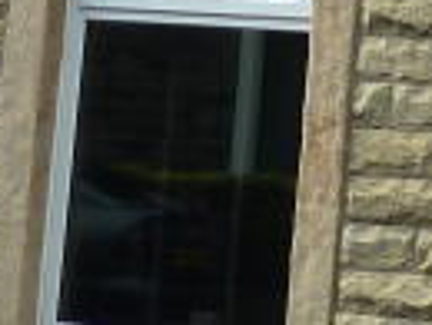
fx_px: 2951
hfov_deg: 8.0
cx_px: 854
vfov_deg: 6.1
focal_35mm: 236
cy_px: -444
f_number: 4
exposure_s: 1/250
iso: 80
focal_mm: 5
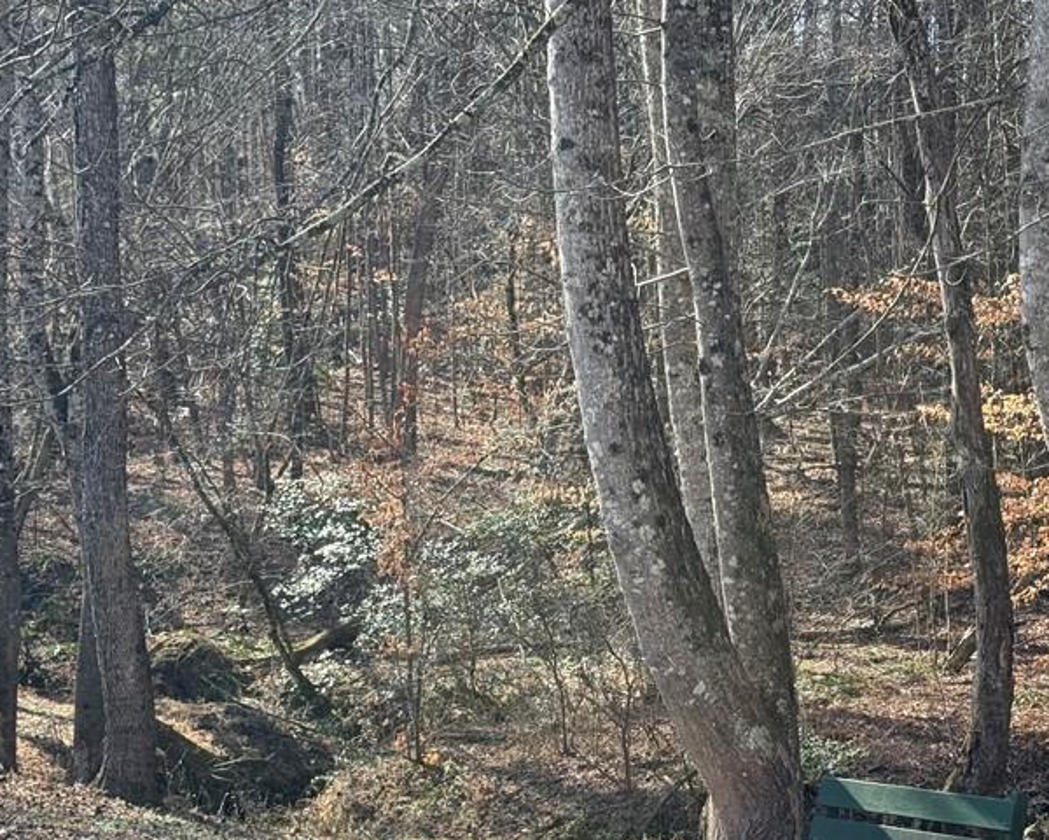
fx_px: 2484
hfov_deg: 23.8
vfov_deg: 19.1
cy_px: 609
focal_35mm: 80
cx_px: 617
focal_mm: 6.76
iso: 64
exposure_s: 1/987
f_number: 1.78
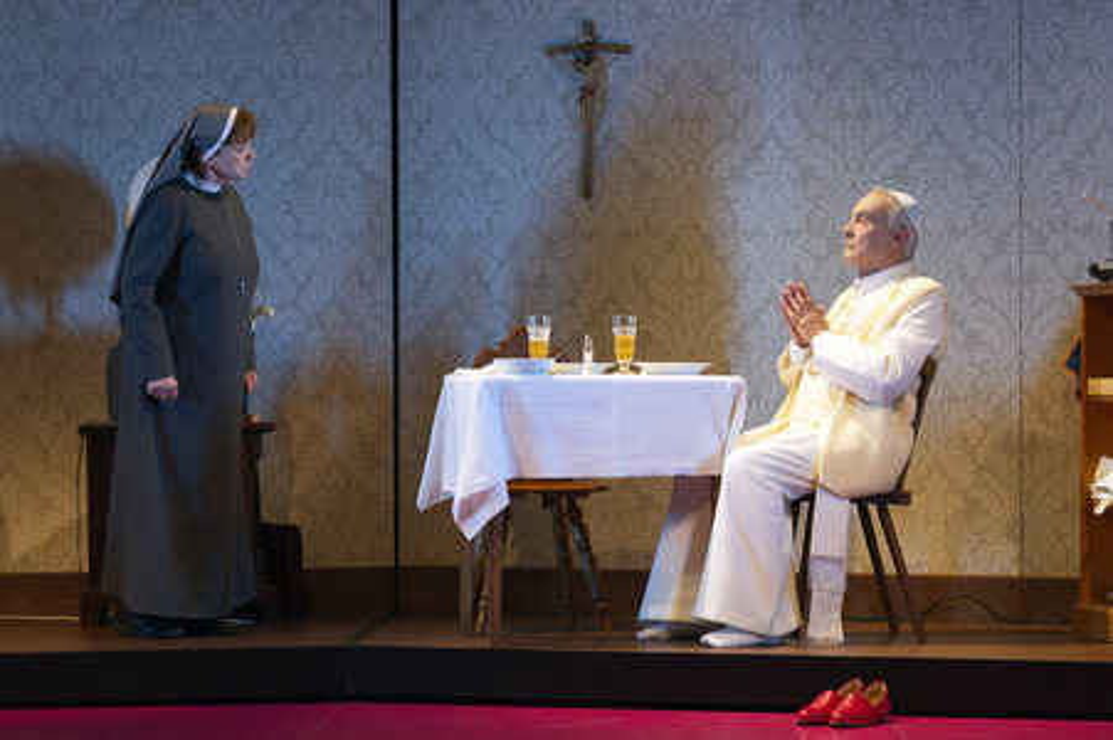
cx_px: 556
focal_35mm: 86
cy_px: 370
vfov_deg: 15.9
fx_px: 2657
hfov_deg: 23.7
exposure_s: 1/200
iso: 1600
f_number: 5
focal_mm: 86
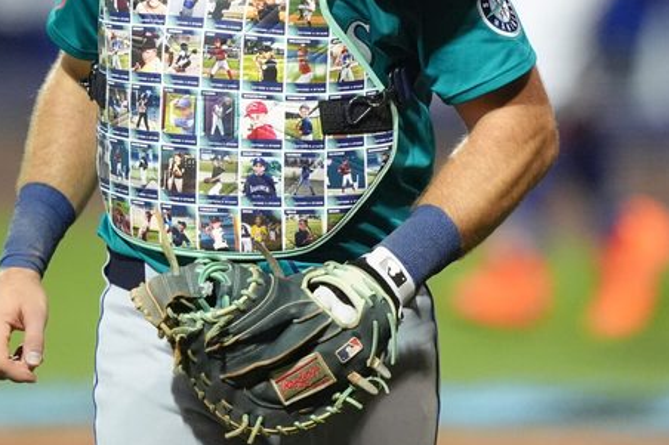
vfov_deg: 1.5
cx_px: 275
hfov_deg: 2.3
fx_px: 16829
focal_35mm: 906
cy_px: 44
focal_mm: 400
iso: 6400
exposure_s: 1/2000
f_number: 2.8
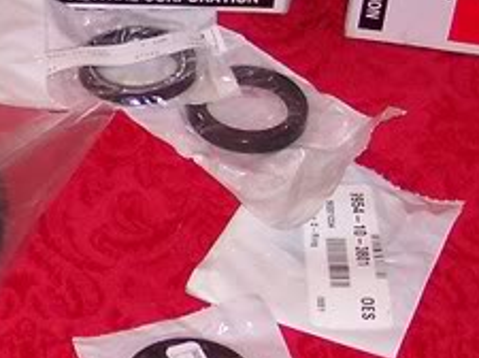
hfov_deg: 11.1
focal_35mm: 173
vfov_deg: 8.6
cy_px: 233
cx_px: -189
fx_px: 2390
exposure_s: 1/30
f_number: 2.8
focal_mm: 8
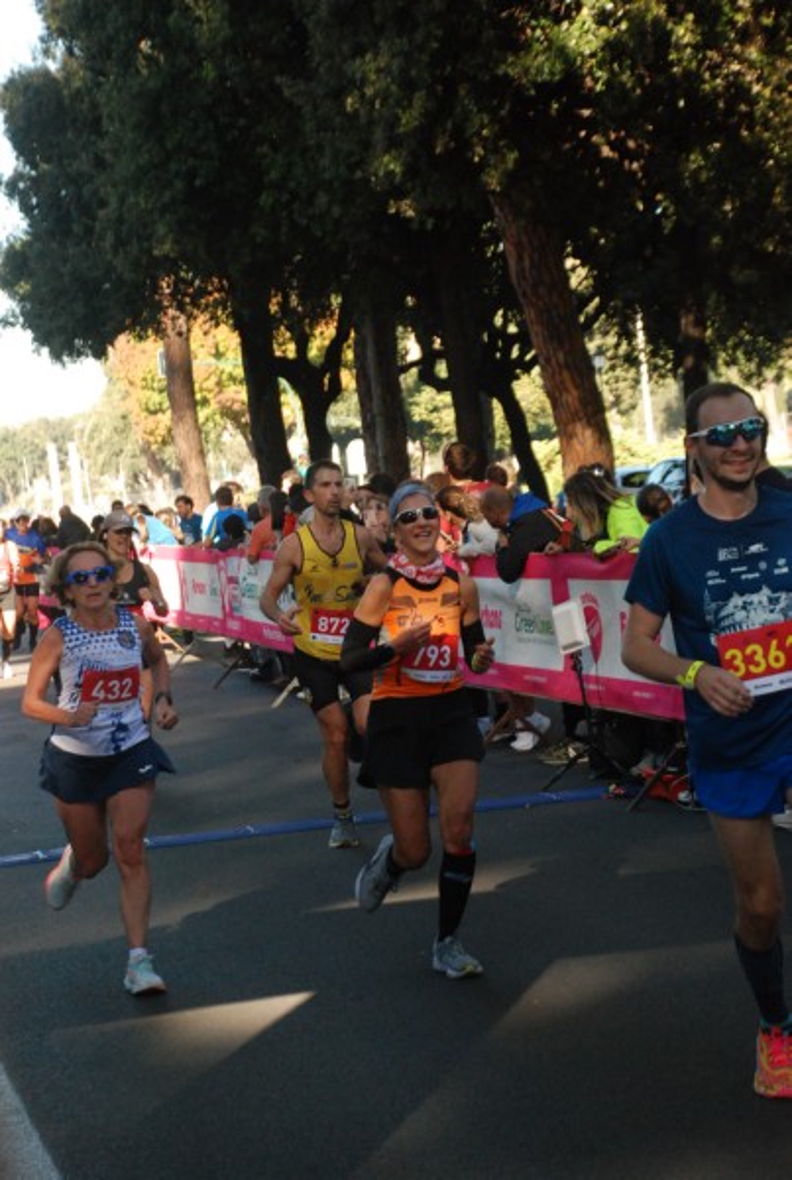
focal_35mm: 93
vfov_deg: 21.9
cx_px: 396
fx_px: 3053
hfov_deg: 14.8
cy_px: 590
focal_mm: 62
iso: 1000
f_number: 5.3
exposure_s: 1/500
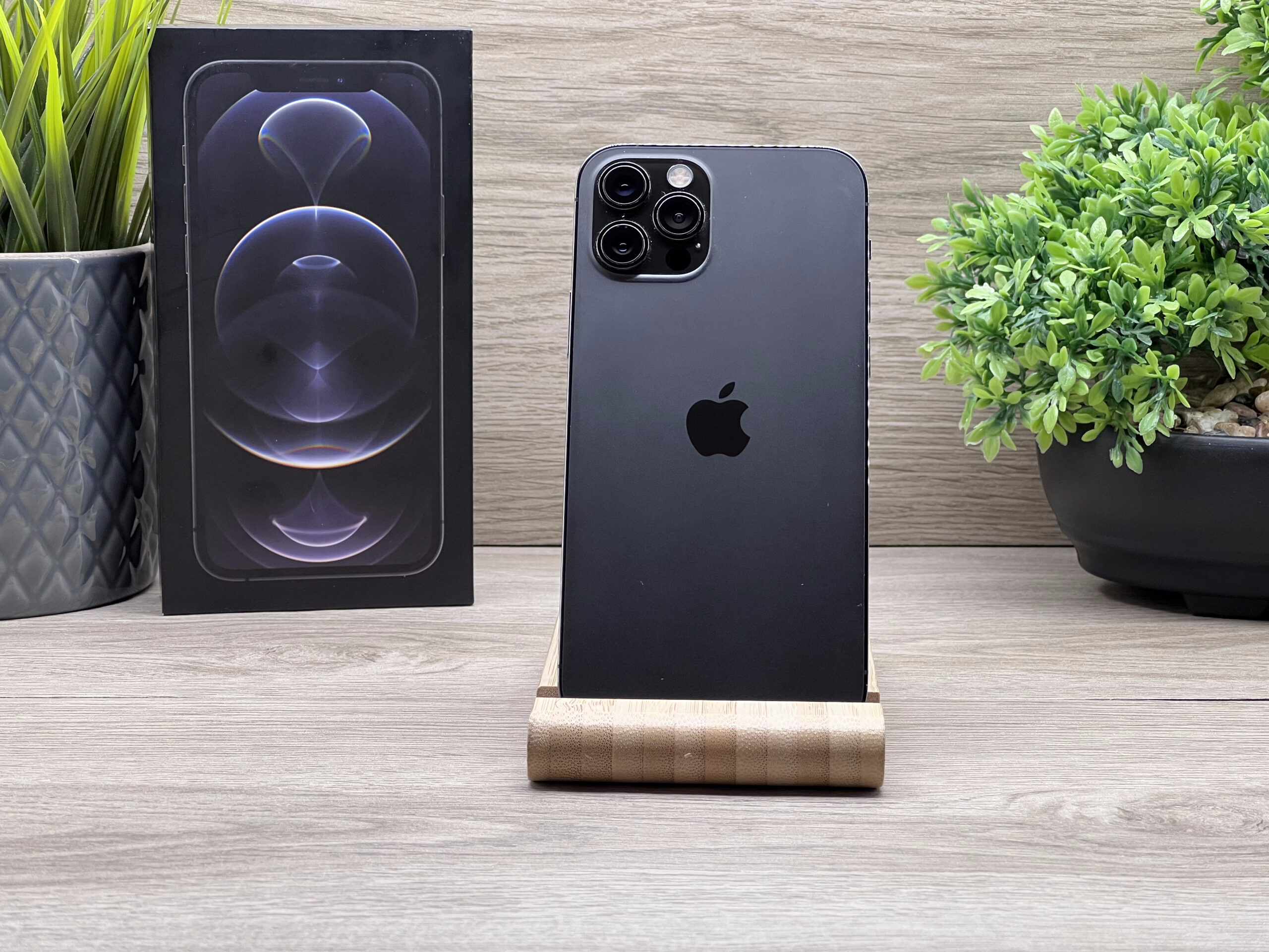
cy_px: 476
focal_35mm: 77
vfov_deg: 19.1
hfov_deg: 25.3
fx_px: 2823
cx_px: 634
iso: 100
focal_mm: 9
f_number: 2.8
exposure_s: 1/100
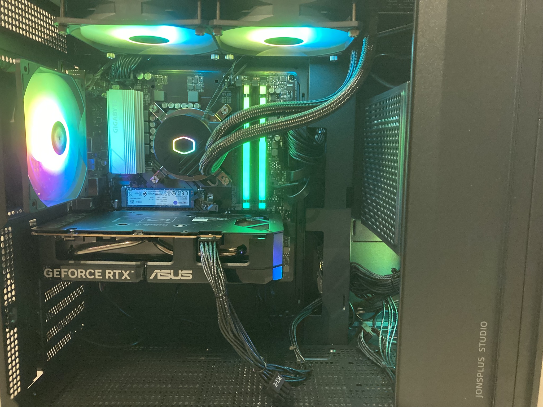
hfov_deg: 63.4
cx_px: 272
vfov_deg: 49.7
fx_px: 439
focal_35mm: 28
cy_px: 204
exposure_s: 1/25
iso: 500
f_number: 1.8
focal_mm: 3.99
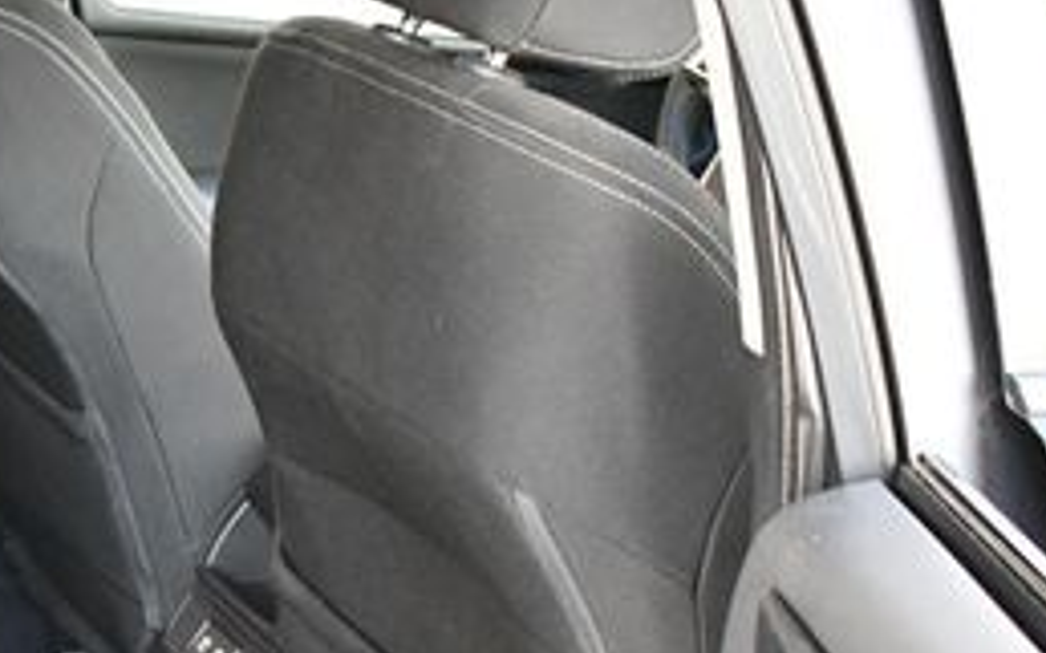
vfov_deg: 14.1
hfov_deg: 21.5
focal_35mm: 91
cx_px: -126
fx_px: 2593
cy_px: 657
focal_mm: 18
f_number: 3.5
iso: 1800
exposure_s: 1/125
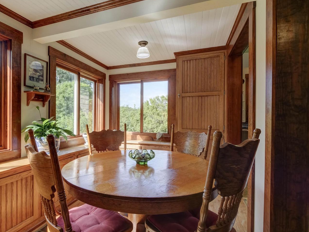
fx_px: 161
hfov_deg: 87.3
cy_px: 120
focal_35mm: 18
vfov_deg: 71.6
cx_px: 136
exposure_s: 1/100
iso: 800
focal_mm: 8
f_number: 8
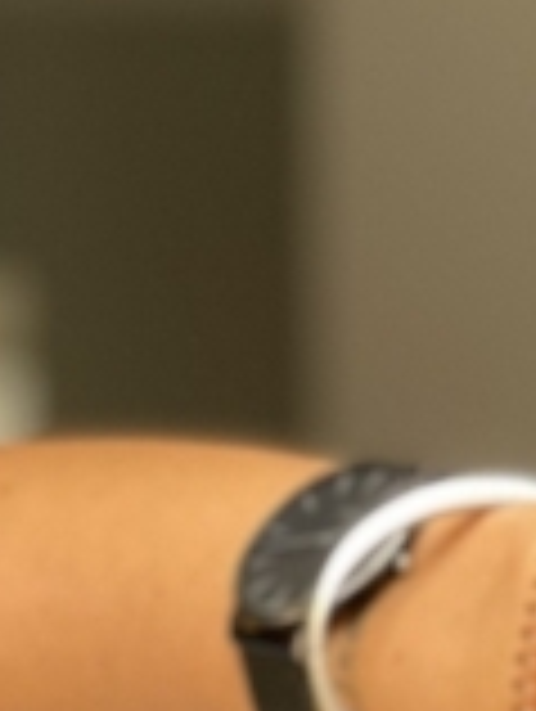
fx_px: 7762
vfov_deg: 5.2
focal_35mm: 377
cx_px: 1563
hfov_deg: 3.8
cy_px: 1384
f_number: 2.2
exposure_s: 1/121
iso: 160
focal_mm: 7.5
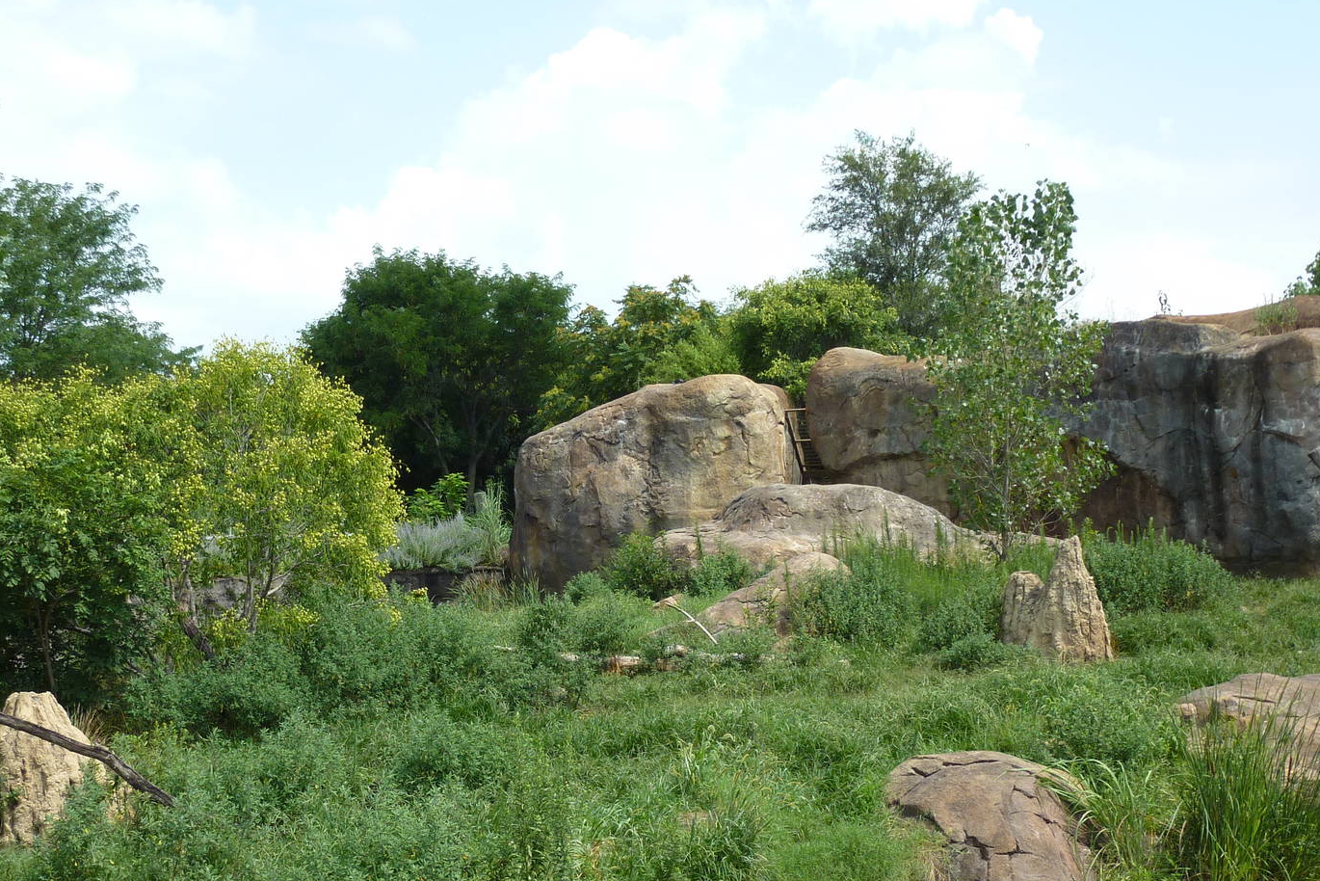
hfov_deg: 38.8
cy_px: 536
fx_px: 1870
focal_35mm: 51
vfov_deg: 26.4
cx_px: 568
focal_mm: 6.9
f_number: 3.7
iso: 100
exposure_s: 1/500
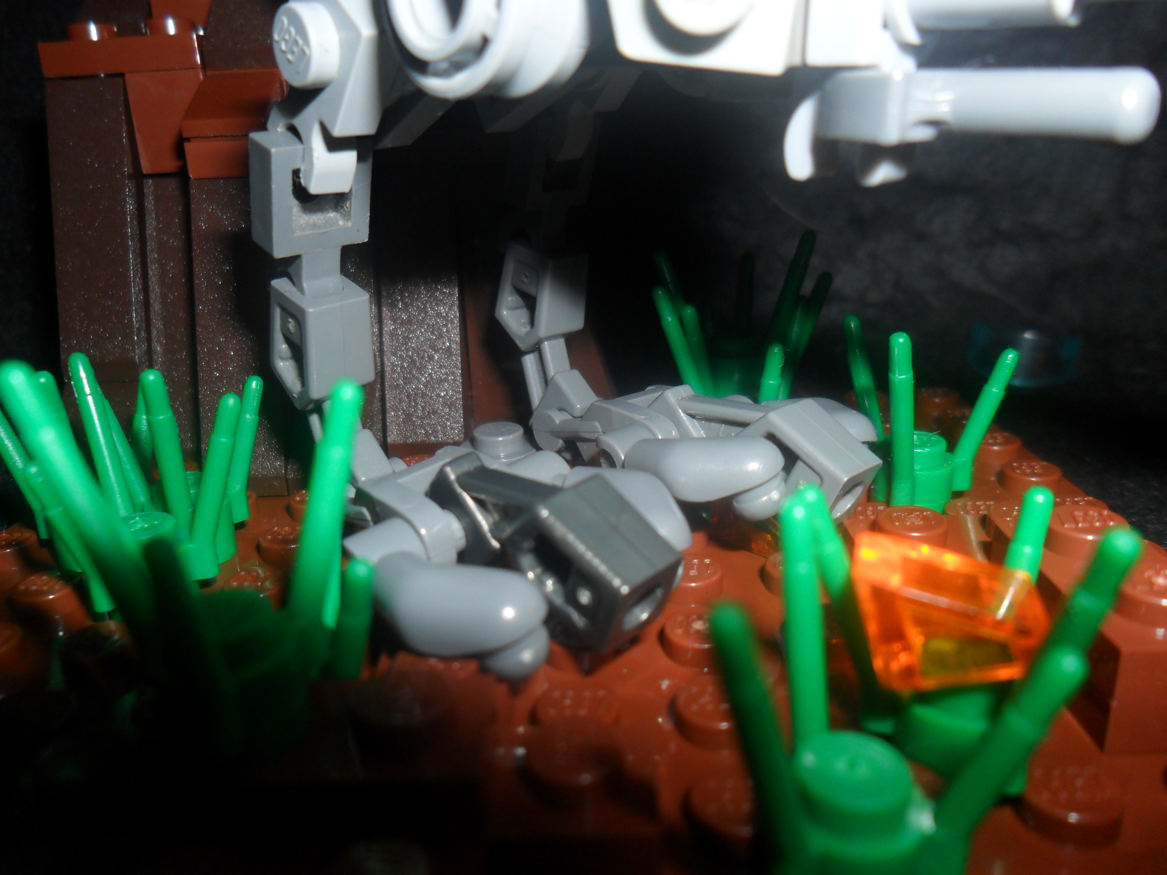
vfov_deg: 51.4
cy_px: 438
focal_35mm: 27
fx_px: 910
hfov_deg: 65.3
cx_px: 584
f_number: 8.9
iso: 100
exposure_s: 1/45
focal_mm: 4.9
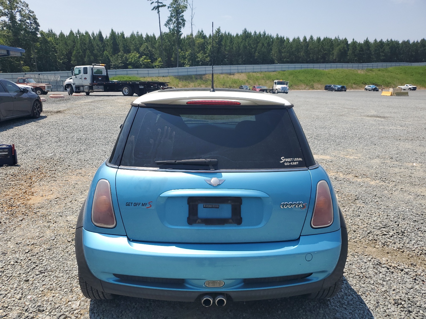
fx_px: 320
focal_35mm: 26
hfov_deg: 67.3
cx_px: 213
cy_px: 160
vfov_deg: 53.1
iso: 50
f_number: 1.5
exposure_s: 1/3333
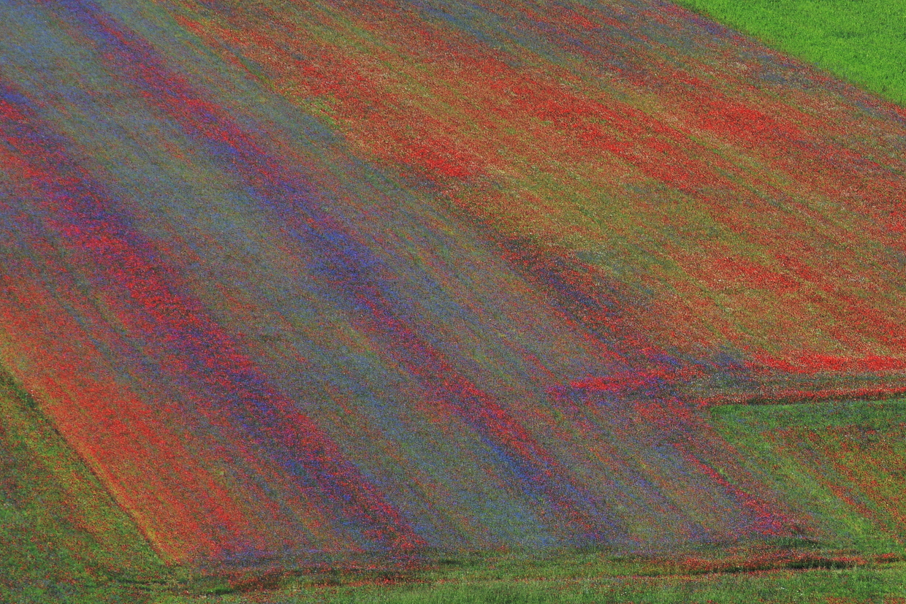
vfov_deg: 2.9
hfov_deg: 4.4
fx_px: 11825
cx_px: 658
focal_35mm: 470
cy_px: 340
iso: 100
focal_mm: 185
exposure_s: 1/200
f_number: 9
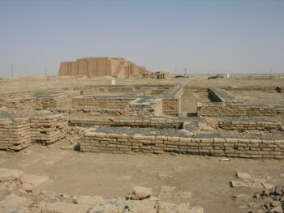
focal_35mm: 35
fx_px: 287
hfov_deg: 52.6
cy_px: 106
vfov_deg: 40.7
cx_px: 142
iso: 50
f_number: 8
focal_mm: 8.9
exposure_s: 1/250
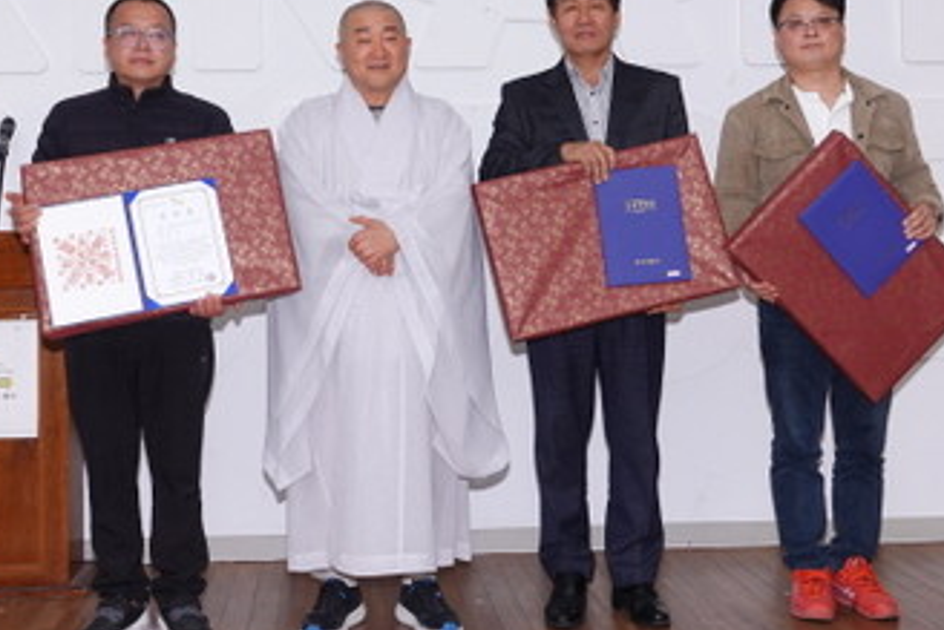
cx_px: 406
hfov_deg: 37.4
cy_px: 184
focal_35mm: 53
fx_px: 1390
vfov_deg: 25.3
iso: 250
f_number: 4
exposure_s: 1/60
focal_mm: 10.59
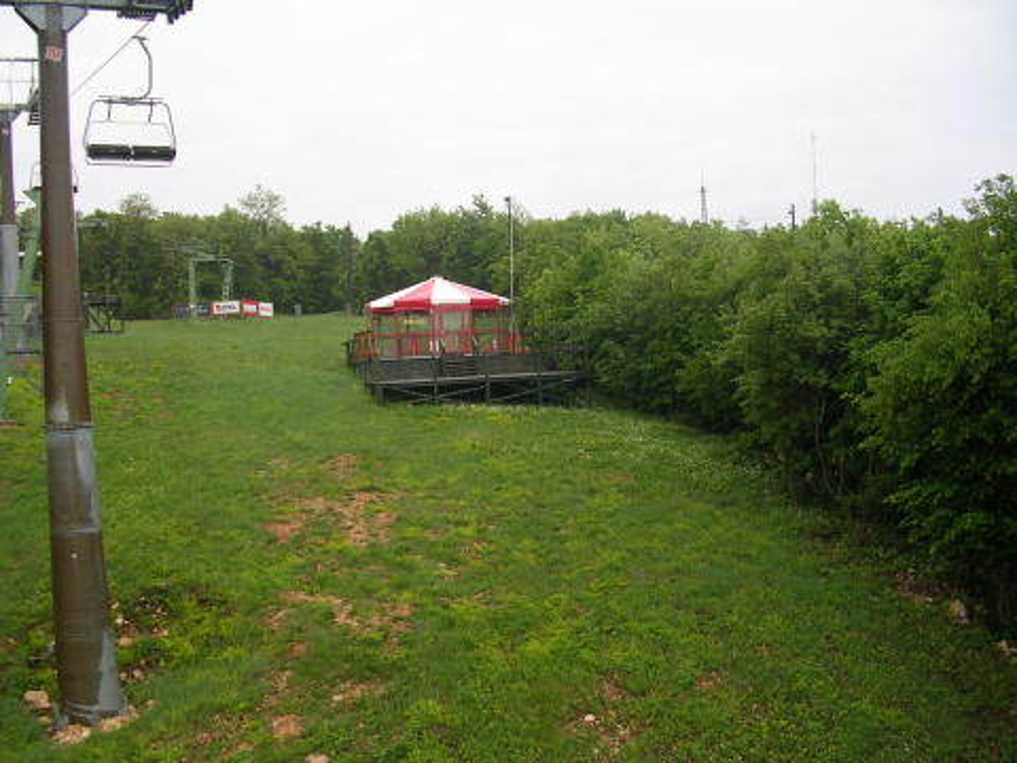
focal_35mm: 38
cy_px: 382
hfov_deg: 49.0
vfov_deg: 37.7
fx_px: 1116
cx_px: 508
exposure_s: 1/318
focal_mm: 5.8
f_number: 2.8
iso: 50
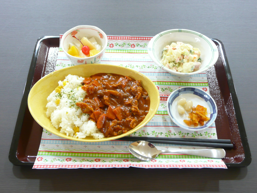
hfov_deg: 46.8
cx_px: 128
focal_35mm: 40
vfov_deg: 36.0
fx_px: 297
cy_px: 96
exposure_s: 1/4
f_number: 3.9
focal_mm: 6.5
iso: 200
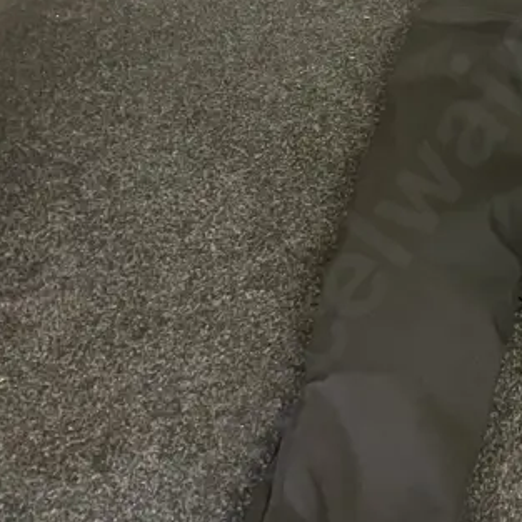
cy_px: 17
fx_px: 1382
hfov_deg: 20.5
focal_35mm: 81
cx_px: 554
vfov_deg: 20.8
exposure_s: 1/50
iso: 250
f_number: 1.8
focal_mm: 3.99
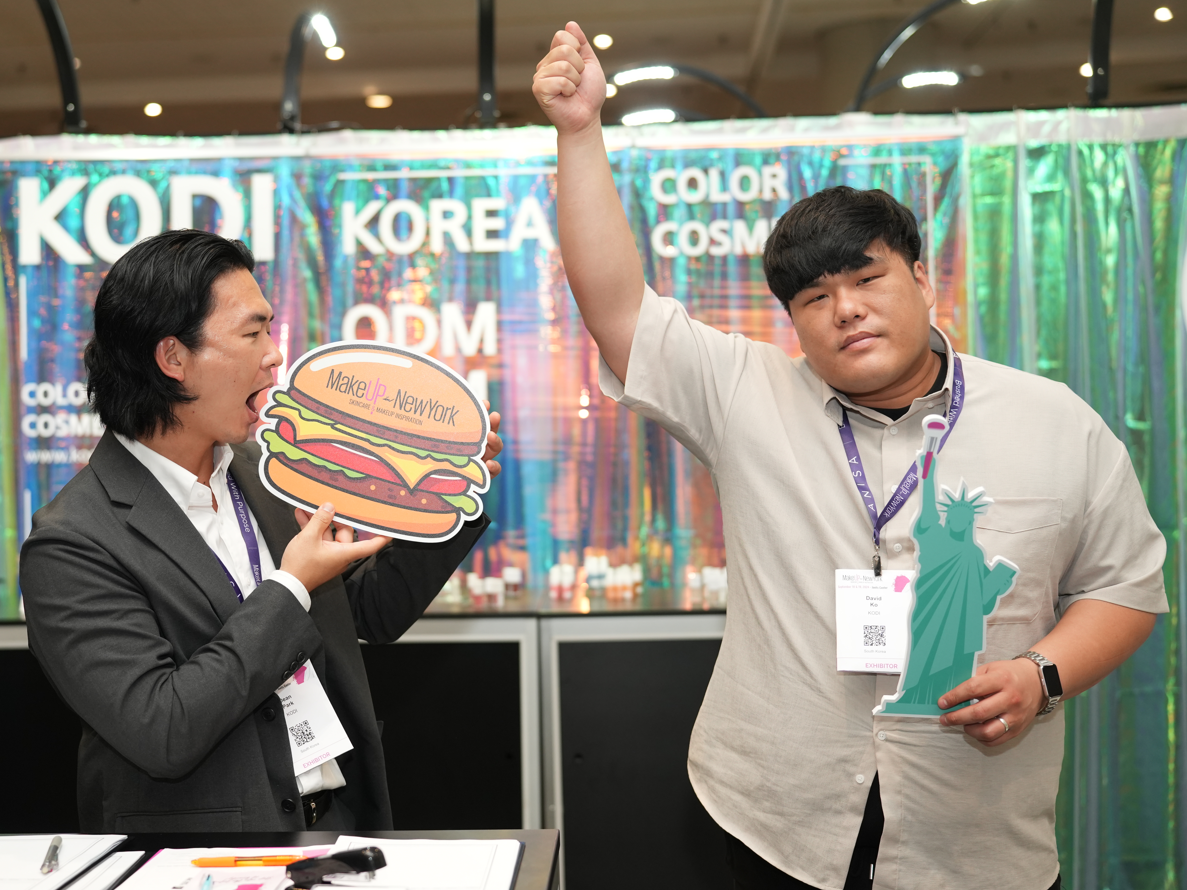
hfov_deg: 39.6
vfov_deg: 30.3
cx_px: 524
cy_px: 431
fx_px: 1646
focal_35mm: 48
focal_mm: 40
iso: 1000
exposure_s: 1/250
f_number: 2.2
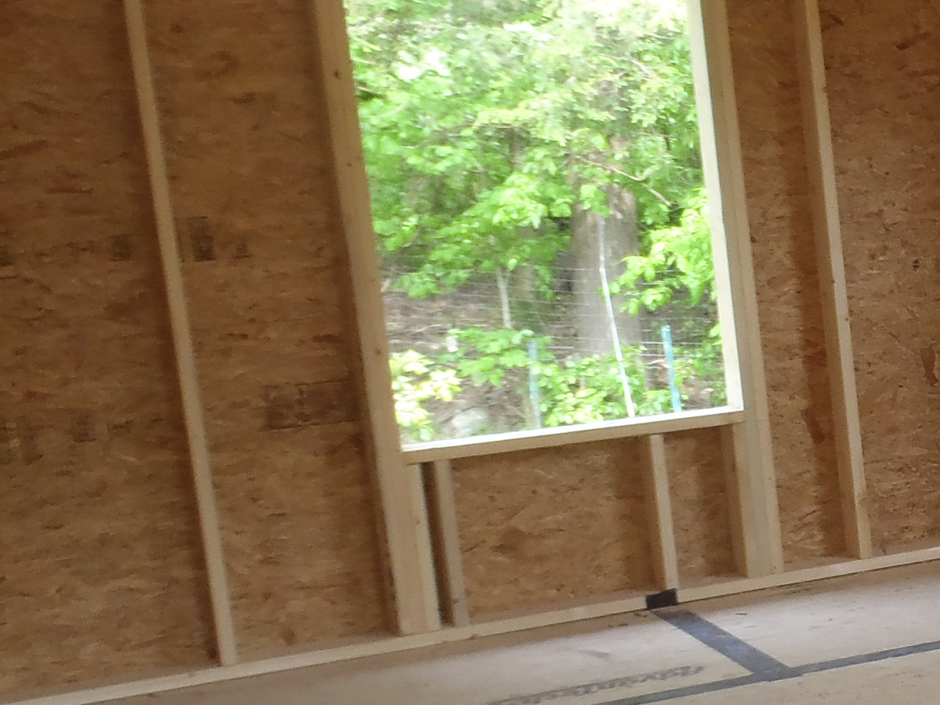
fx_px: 2227
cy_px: 486
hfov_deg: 21.1
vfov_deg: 17.9
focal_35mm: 82
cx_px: 1301
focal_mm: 5
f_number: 3.9
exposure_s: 1/30
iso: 100
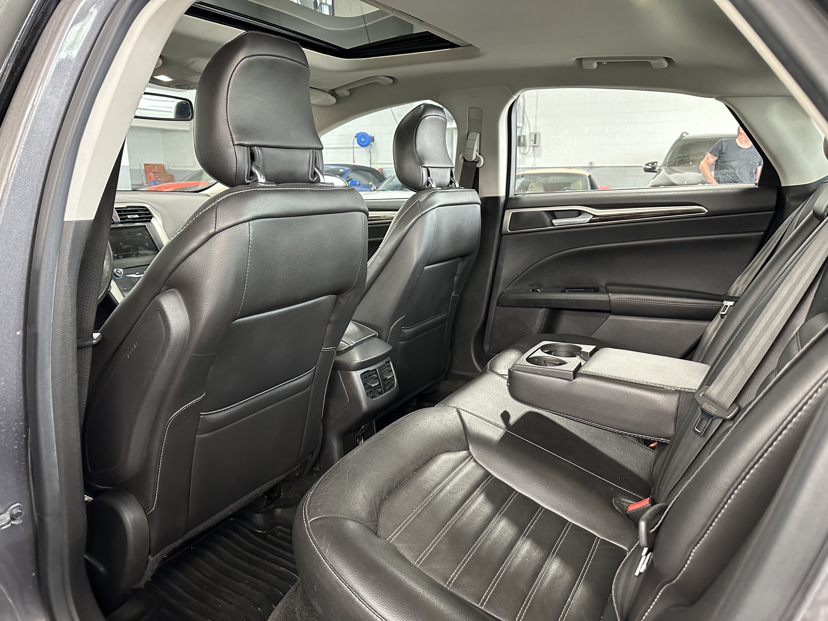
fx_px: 574
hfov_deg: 71.6
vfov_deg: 56.8
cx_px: 414
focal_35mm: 24
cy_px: 310
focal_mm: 6.86
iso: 500
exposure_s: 1/60
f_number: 1.78
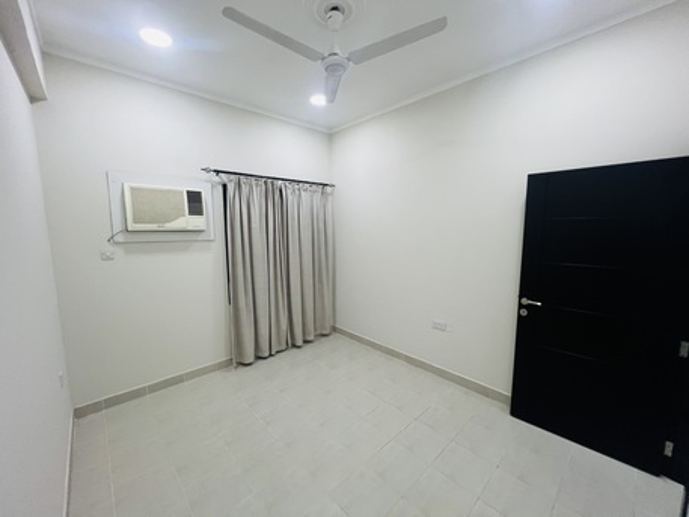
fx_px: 259
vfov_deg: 89.9
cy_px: 258
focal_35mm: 13
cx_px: 344
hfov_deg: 106.2
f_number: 1.8
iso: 200
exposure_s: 1/50
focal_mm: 1.57
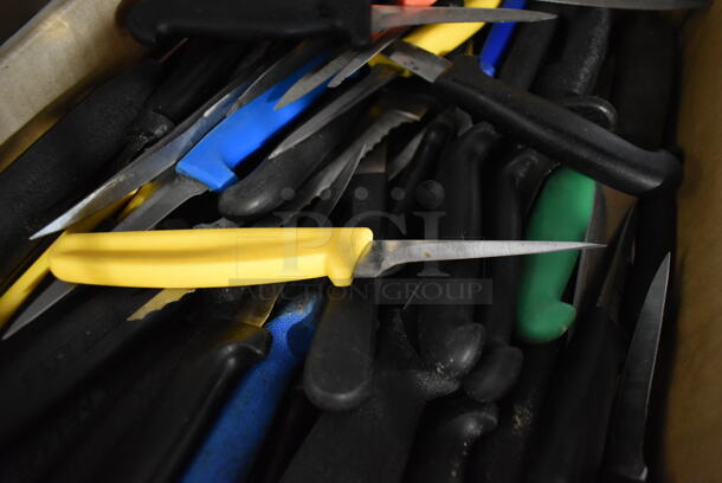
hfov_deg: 67.3
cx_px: 361
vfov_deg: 48.0
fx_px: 542
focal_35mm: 27
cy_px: 242
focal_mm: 18
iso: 2200
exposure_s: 1/30
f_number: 3.5
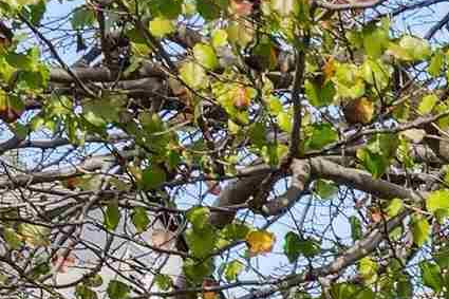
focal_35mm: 246
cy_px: 799
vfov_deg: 5.3
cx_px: 1555
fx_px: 3067
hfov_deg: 7.1
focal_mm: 34
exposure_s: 1/100
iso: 250
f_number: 8
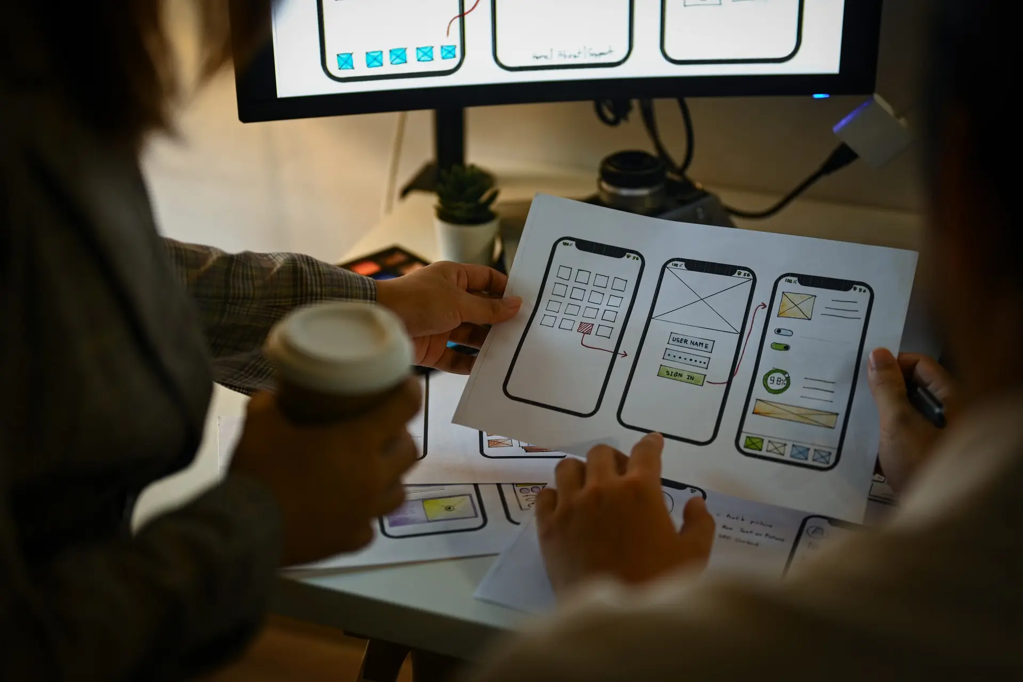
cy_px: 341
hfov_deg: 39.6
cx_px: 512
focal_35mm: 50
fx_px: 1421
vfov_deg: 27.0
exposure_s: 1/100
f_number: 2
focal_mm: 50
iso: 400
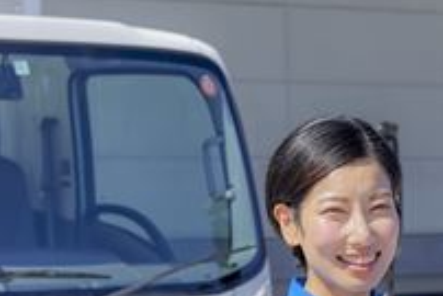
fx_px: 2414
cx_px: 489
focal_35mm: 196
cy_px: 366
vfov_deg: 7.0
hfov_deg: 10.4
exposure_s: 1/400
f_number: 5.6
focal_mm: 55
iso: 100
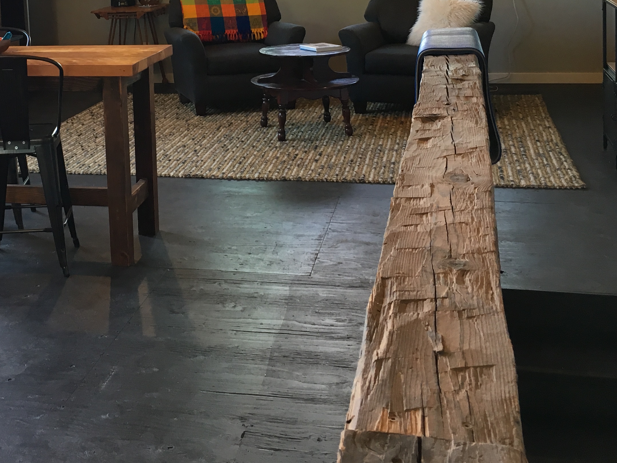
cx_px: 179
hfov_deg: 35.0
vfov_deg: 26.2
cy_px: 46
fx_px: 963
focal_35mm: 54
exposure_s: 1/30
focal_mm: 4.15
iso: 50
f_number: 2.2
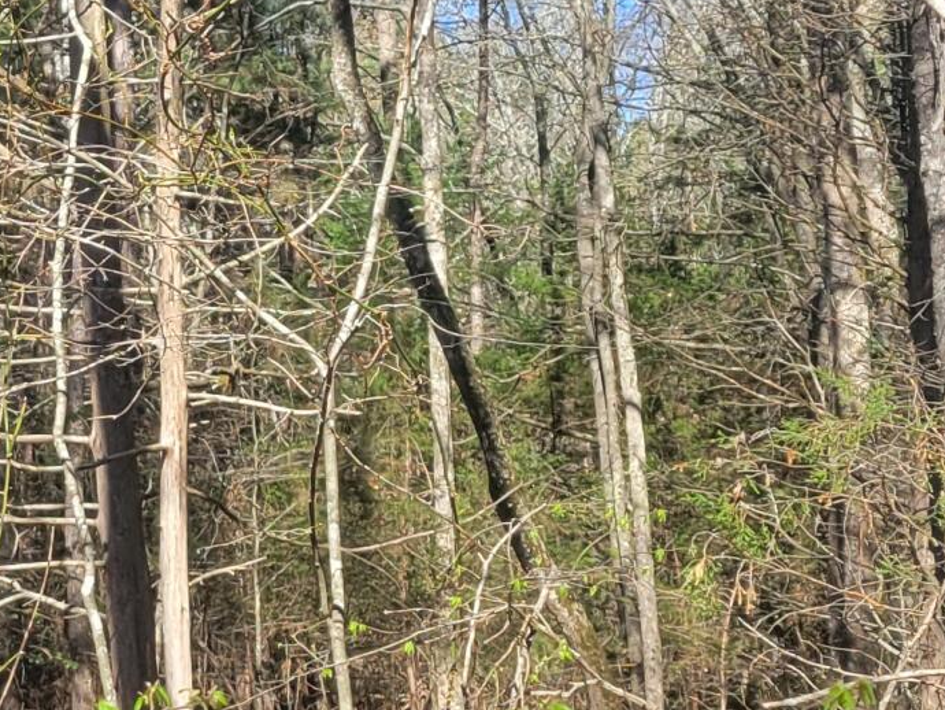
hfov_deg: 16.1
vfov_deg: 13.1
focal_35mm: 113
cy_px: 391
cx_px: -410
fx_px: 3086
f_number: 1.8
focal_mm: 5.4
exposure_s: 1/771
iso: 40
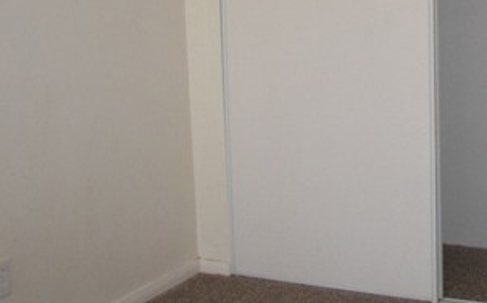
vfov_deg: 15.8
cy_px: 21
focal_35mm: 81
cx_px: 400
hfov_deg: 25.1
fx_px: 1074
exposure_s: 1/30
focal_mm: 6
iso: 100
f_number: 2.8
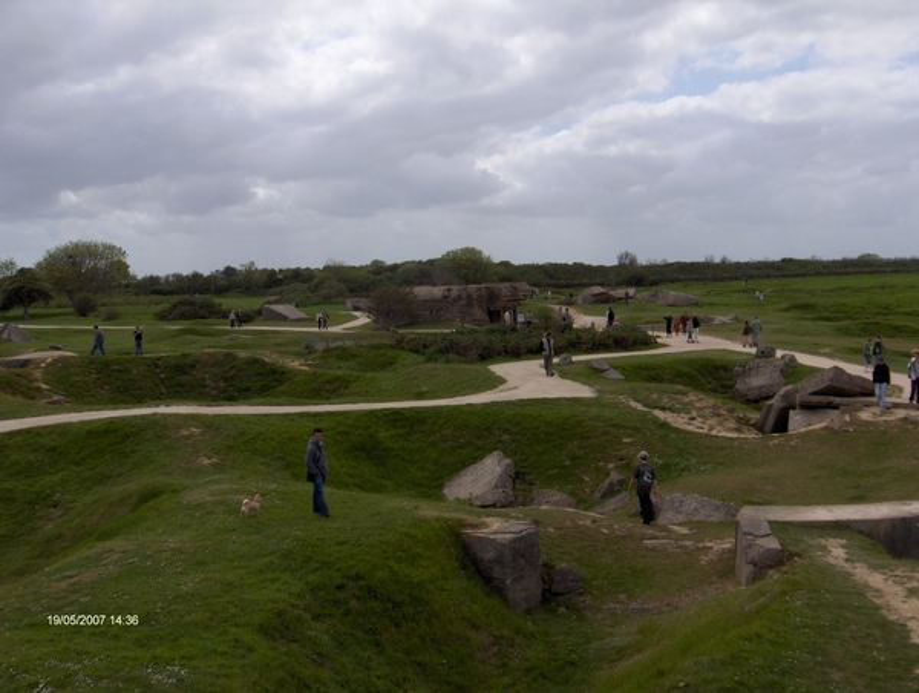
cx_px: 460
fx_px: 1037
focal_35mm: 39
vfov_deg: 36.9
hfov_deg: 47.8
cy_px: 346
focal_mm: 8
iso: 100
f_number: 4.8
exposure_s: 1/840
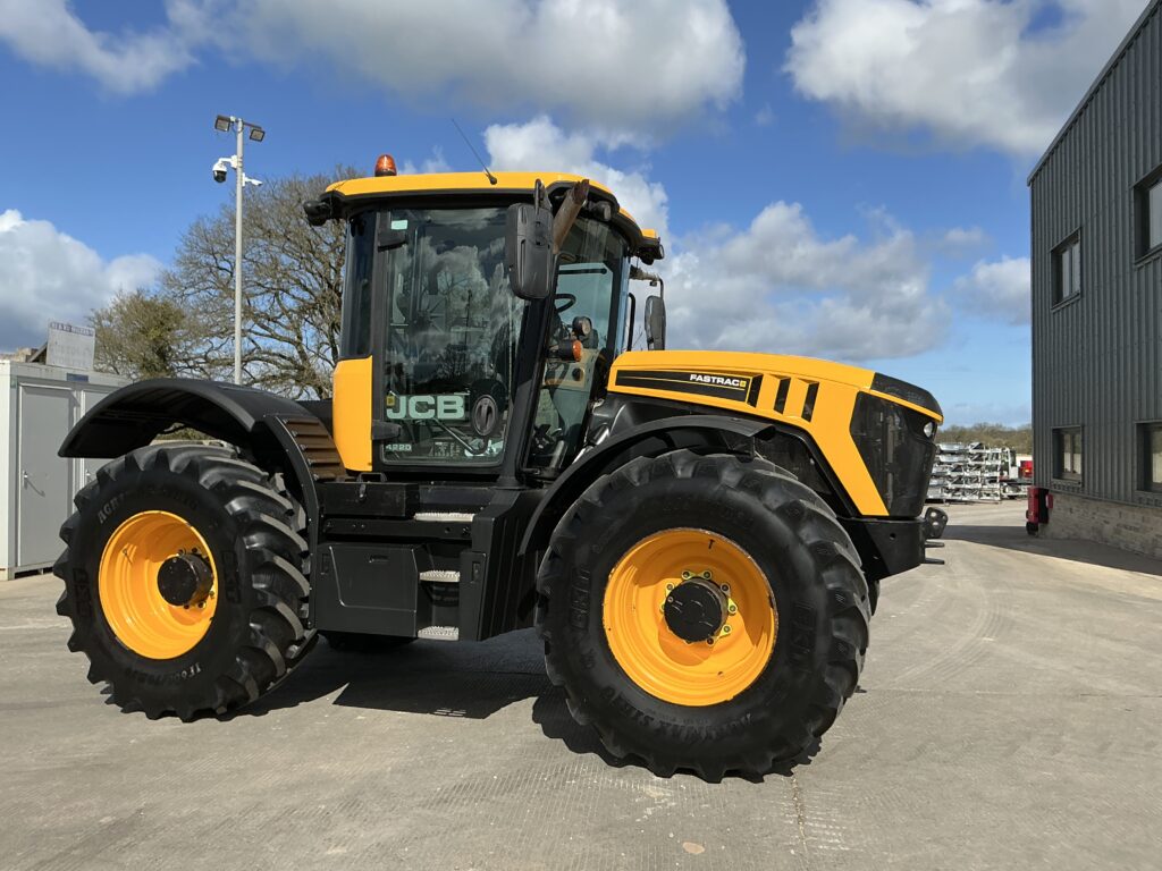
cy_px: 436
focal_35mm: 28
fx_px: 940
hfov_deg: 63.4
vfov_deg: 49.7
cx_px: 581
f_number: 1.8
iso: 25
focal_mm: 3
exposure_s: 1/2427
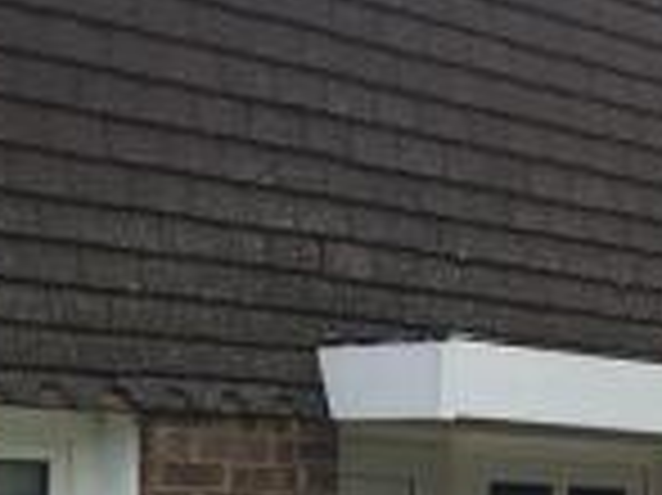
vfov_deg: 12.7
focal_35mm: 115
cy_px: 511
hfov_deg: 16.1
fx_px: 2197
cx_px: 885
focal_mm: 4.15
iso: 25
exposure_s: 1/699
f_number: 2.2
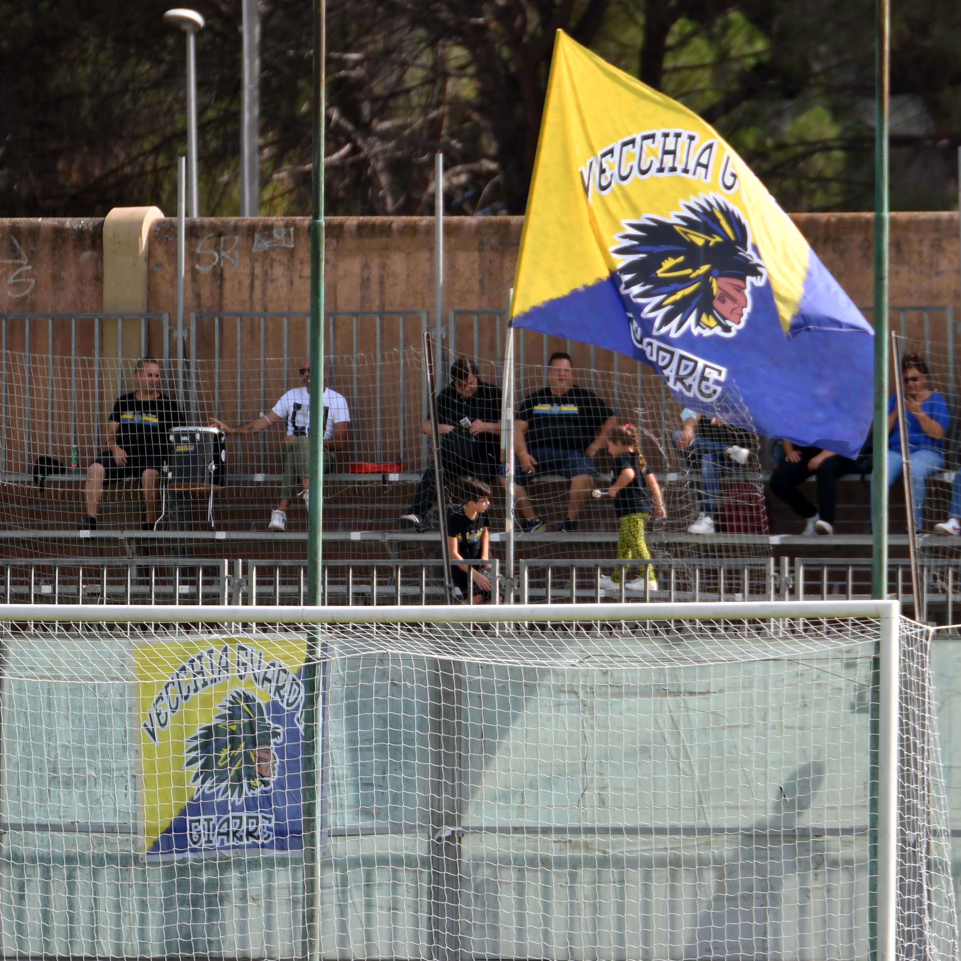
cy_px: 397
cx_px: 646
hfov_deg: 3.6
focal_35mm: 487
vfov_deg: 3.6
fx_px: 15296
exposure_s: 1/1600
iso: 100
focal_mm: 200
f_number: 2.8
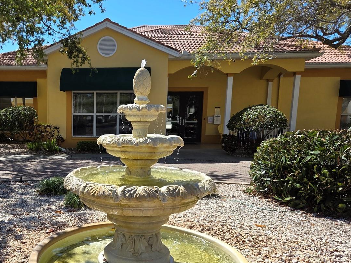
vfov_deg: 41.5
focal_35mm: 34
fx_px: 345
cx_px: 96
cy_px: 163
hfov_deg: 52.1
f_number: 1.8
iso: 80
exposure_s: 1/3418
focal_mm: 5.4
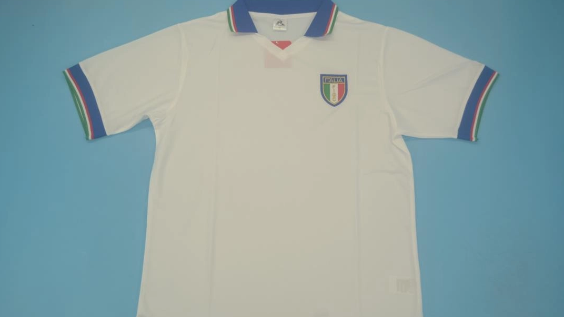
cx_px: 281
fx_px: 568
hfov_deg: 52.8
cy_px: 173
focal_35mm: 38
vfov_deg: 31.2
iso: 200
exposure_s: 1/200
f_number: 4
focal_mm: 24
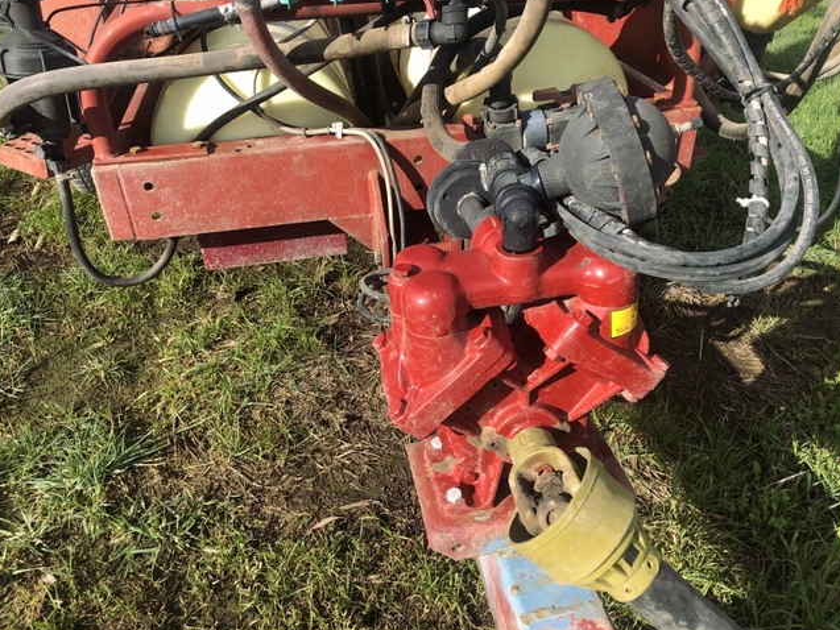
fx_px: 704
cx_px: 425
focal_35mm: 29
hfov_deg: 61.6
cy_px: 317
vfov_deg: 48.2
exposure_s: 1/889
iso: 20
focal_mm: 3.99
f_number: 1.8
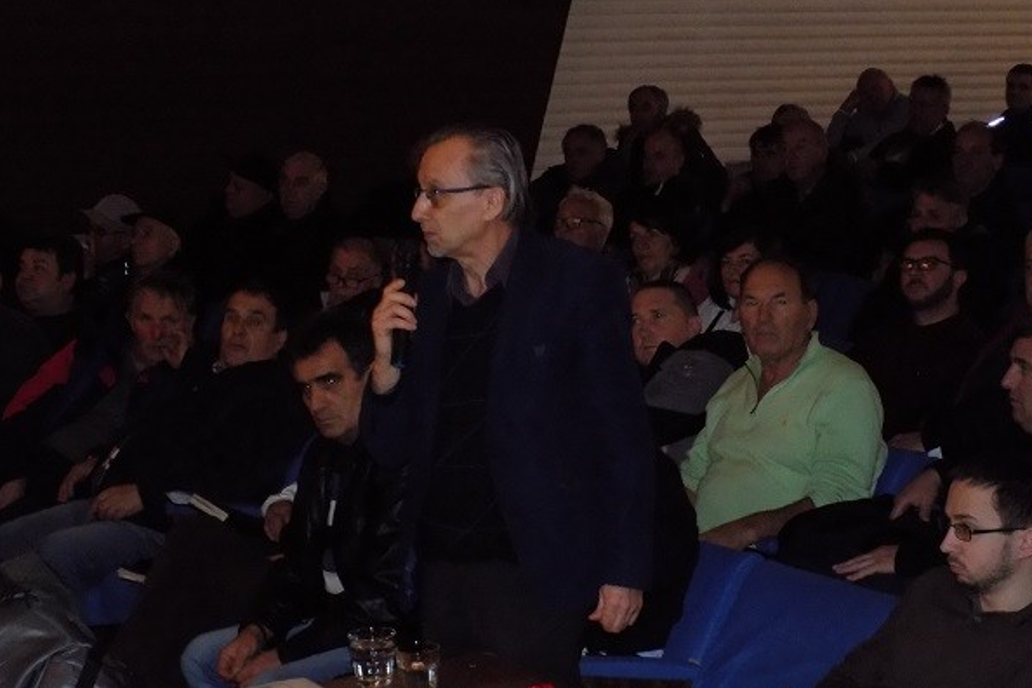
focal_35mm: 82
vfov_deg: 16.6
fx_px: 2350
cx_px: 519
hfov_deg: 24.8
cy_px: 382
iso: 800
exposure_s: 1/30
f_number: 4.3
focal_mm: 13.9
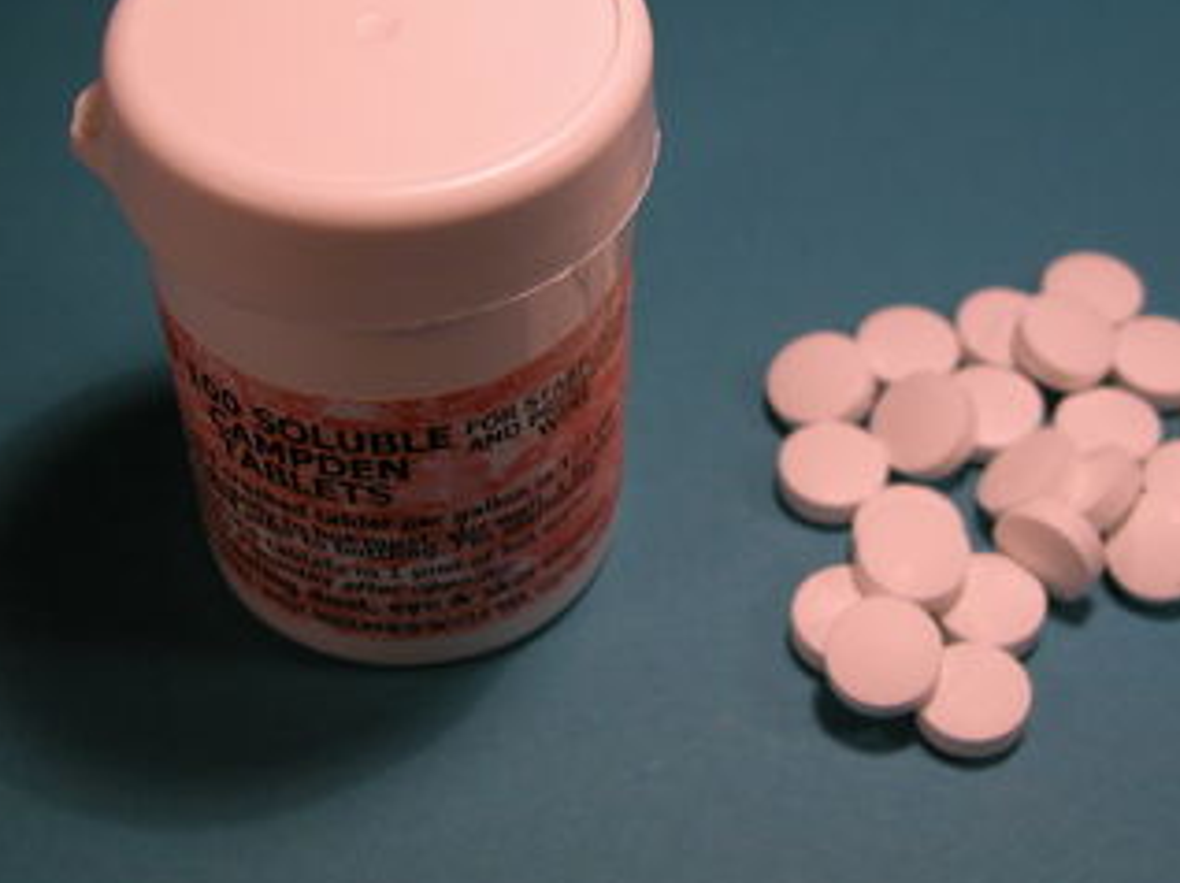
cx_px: 683
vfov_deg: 21.6
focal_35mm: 68
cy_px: 367
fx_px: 2316
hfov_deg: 28.5
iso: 100
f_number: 3.9
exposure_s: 1/132
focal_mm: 13.7
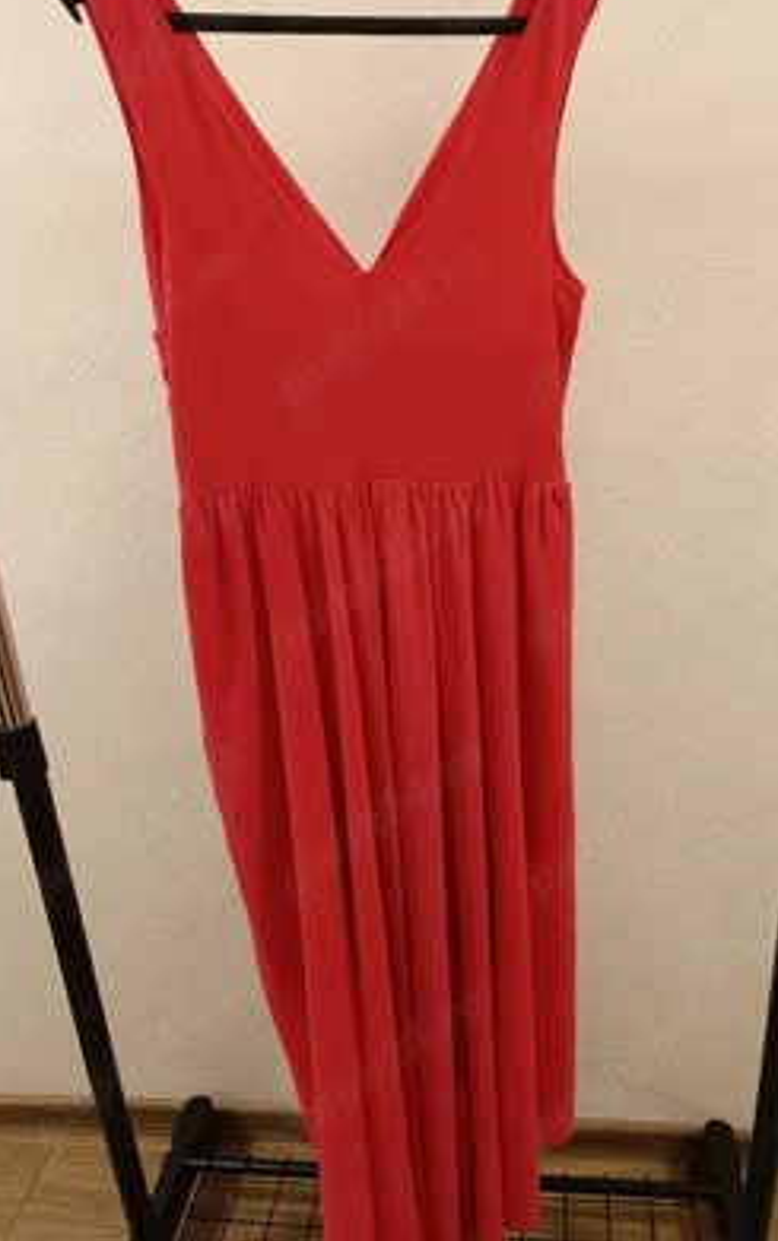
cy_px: 609
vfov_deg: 70.4
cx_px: 445
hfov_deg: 47.5
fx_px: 880
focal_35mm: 26
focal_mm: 5.59
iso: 729
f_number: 1.88
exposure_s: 1/25
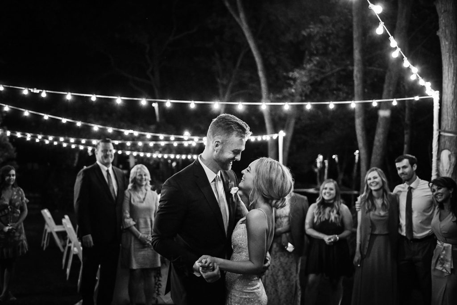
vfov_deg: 37.9
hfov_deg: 54.4
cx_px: 228
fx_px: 445
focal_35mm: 35
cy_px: 152
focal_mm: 35
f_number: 1.8
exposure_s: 1/160
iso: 1600
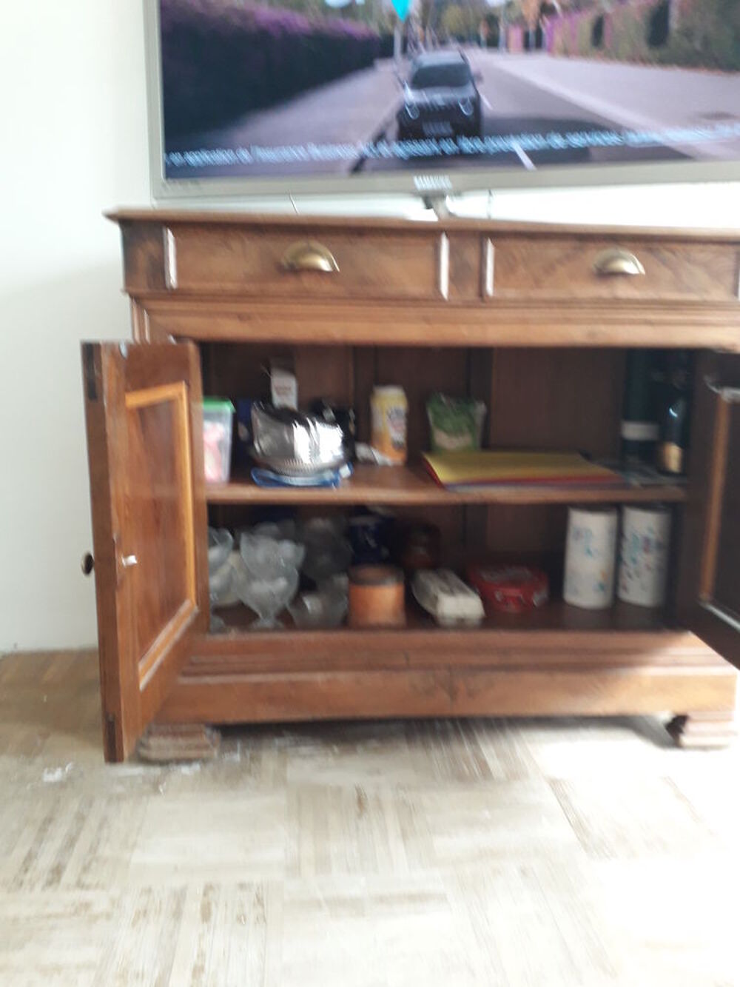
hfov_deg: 51.4
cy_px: 494
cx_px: 370
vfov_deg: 65.3
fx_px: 769
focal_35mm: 27
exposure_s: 1/50
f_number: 1.9
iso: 125
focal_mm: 3.6
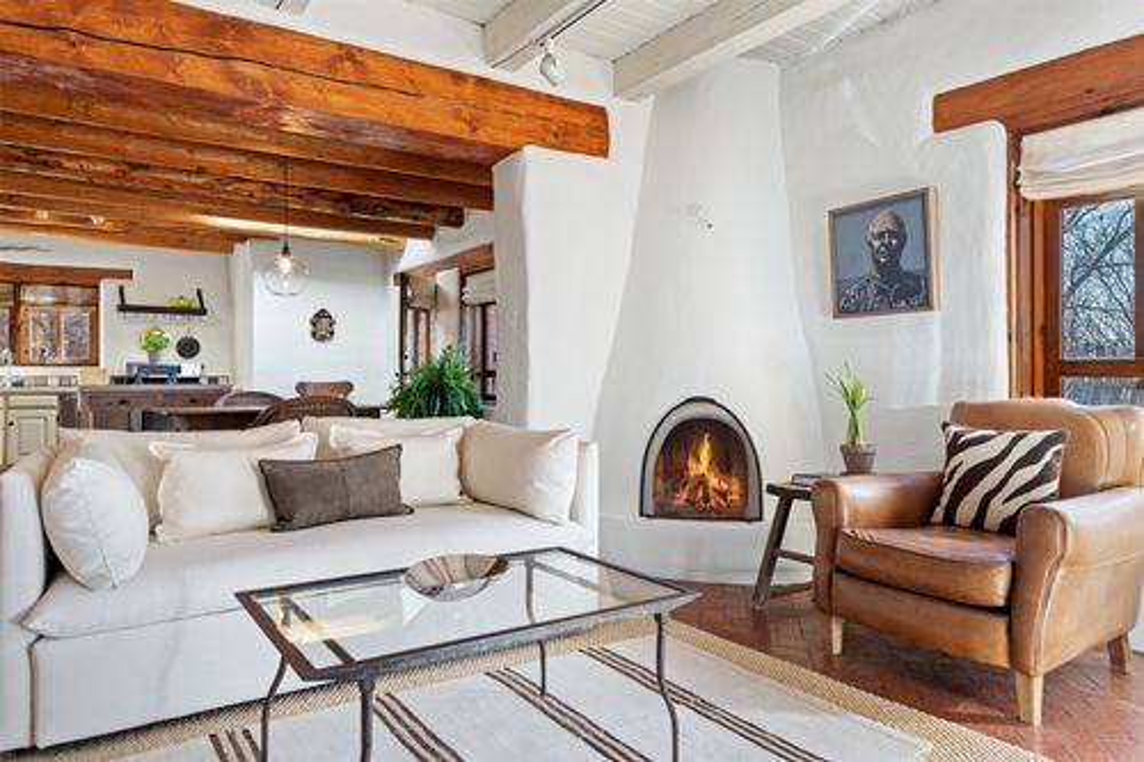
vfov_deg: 55.1
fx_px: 731
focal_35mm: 23
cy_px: 381
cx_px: 572
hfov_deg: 76.1
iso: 100
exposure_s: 1.3
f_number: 8
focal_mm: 23
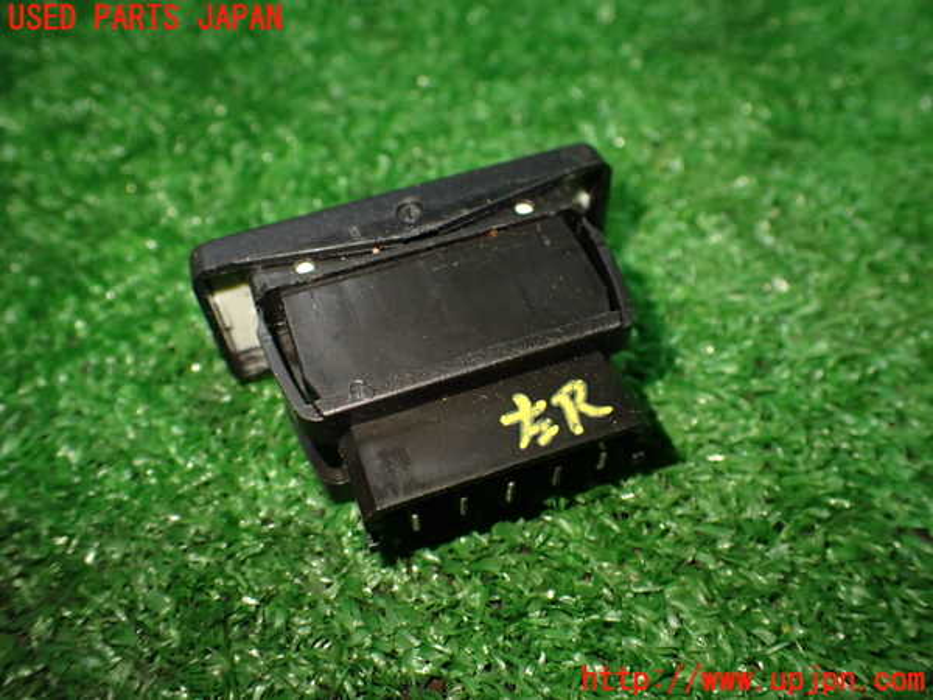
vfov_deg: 46.8
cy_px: 350
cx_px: 466
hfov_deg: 60.0
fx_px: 809
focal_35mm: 30
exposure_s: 1/125
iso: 500
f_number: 2.3
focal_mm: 5.4
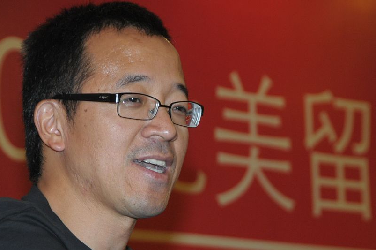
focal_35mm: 251
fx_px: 2618
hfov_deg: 8.2
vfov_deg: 5.5
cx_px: 199
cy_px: 165
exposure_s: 1/160
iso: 1000
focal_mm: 112
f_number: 5.3
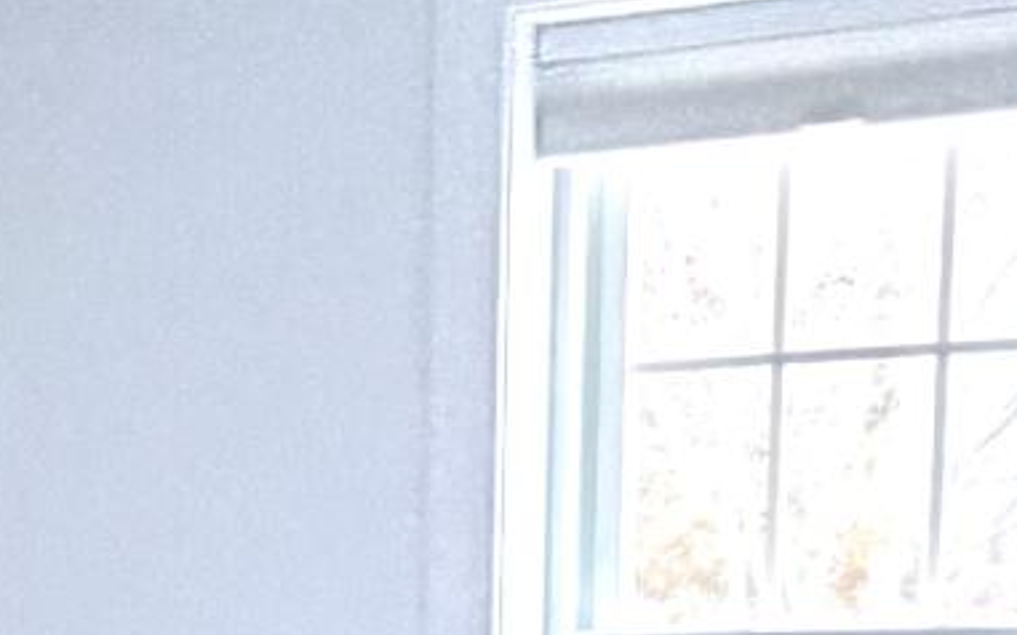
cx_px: 99
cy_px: 1251
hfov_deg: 17.6
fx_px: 3242
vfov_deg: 10.3
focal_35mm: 117
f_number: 2.2
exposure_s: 1/55
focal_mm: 2.22
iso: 1250
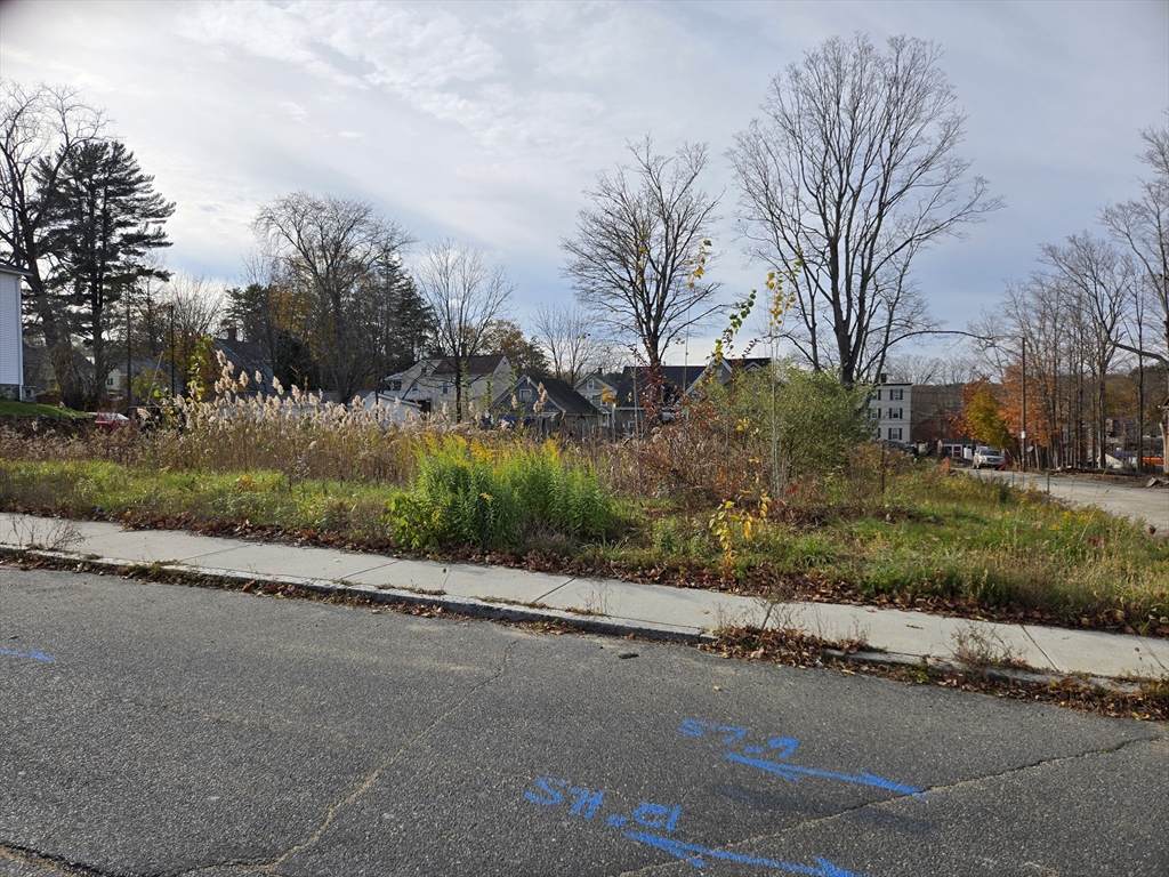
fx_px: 777
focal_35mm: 23
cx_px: 584
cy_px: 438
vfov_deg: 58.9
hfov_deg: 73.9
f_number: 1.8
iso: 25
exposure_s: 1/1839
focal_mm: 5.4
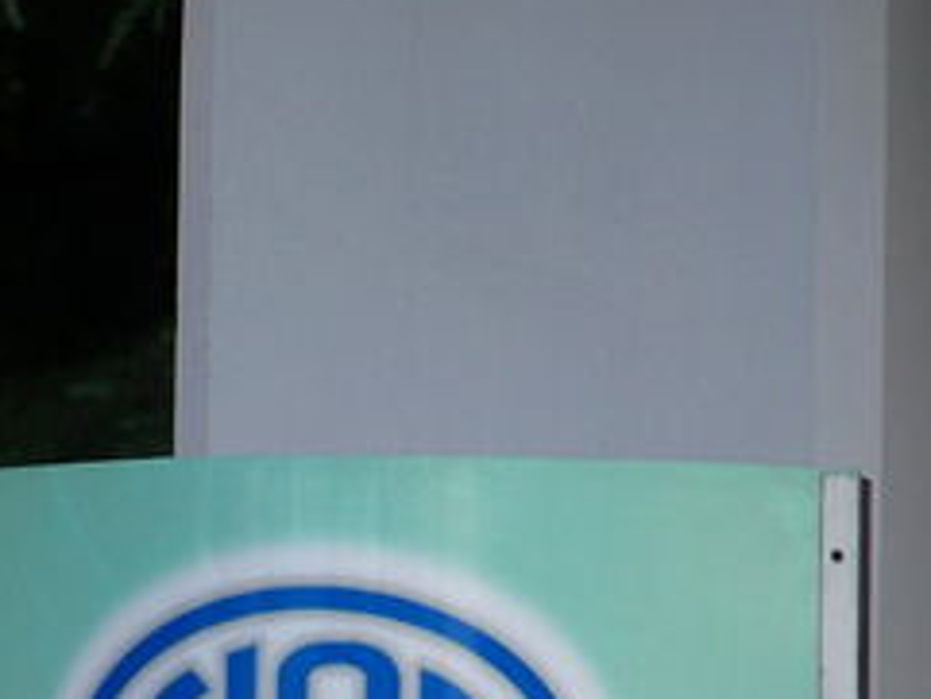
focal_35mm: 864
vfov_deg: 1.7
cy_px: 784
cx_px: 321
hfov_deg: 2.3
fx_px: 23249
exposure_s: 1/80
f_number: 4.5
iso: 64
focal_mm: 57.7
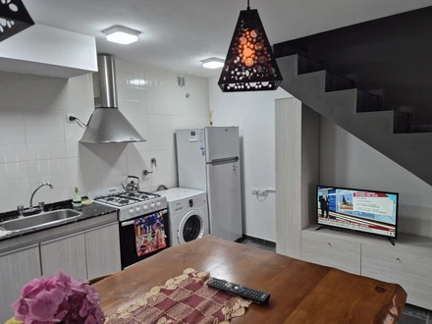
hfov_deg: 73.9
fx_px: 287
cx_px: 216
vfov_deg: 58.9
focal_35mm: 23
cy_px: 162
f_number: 1.8
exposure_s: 1/100
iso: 100
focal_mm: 5.4
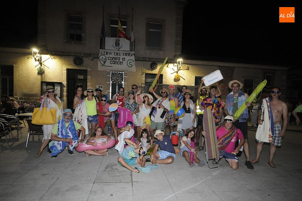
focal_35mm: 20
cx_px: 151
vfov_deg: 63.1
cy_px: 100
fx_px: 163
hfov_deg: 85.5
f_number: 5
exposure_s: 1/40
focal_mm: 13
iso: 1600
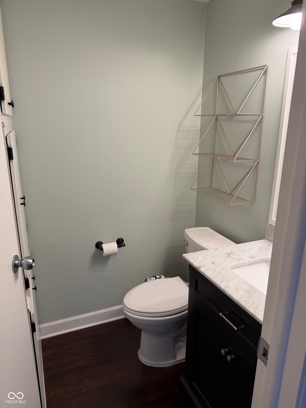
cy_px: 204
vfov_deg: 71.6
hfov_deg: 56.8
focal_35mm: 24
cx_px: 153
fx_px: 283
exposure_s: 1/120
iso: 100
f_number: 1.78
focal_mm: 6.76
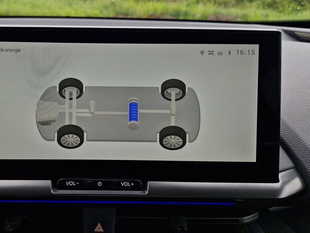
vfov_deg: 42.7
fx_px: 296
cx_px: 103
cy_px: 91
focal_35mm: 33
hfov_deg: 54.2
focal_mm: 5.54
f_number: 1.8
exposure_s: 1/228
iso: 50
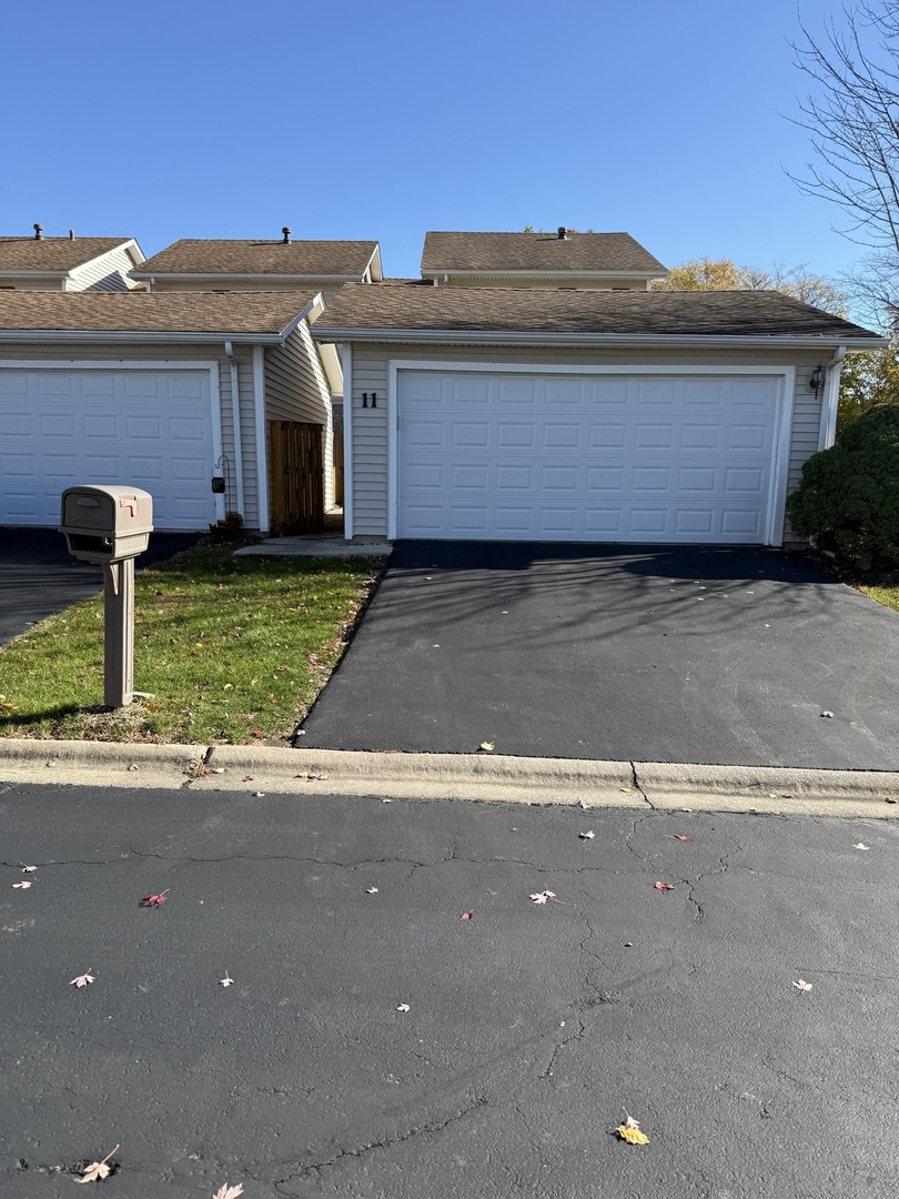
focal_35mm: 24
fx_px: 831
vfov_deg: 71.6
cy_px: 600
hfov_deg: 56.8
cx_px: 450
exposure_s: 1/2445
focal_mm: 6.76
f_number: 1.78
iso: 80
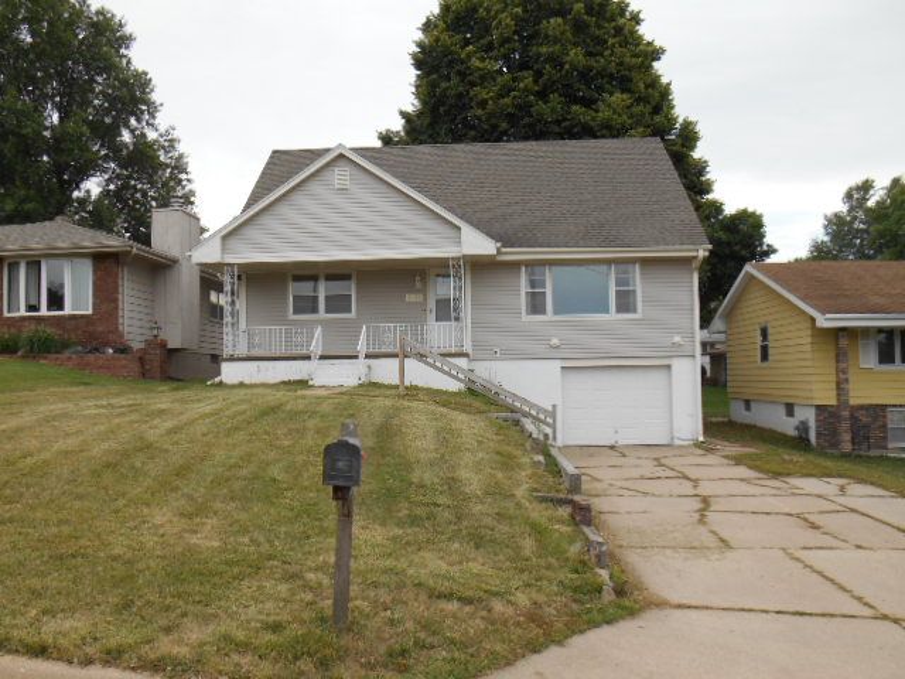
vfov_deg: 45.4
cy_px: 340
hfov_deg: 58.4
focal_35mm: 31
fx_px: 810
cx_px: 452
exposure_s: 1/400
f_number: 3.6
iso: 80
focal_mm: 5.5
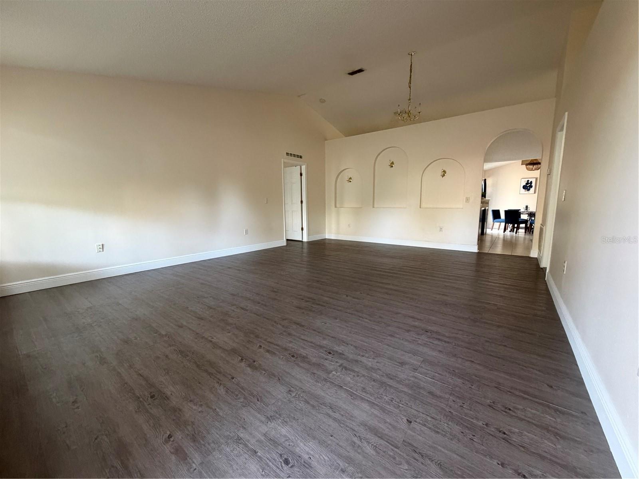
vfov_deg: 85.7
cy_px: 240
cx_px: 320
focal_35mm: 14
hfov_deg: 102.1
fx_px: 258
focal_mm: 2.22
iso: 400
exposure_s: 1/60
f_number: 2.2
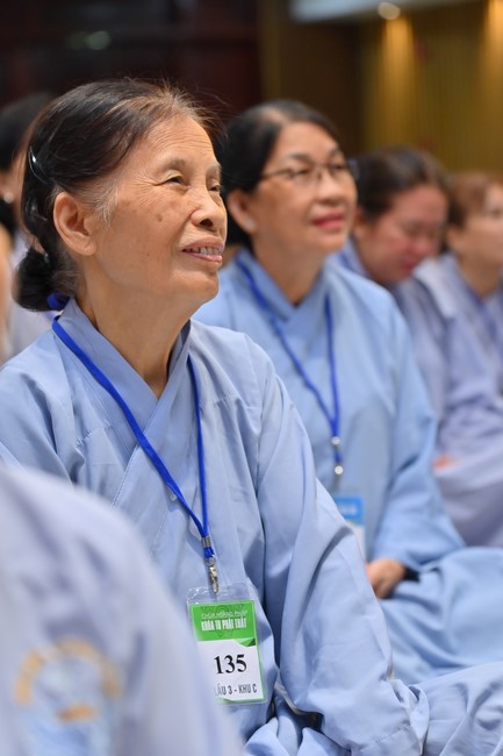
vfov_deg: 17.1
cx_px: 252
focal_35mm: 120
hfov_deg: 11.4
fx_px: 2516
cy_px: 378
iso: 1250
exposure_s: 1/125
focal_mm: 120
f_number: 5
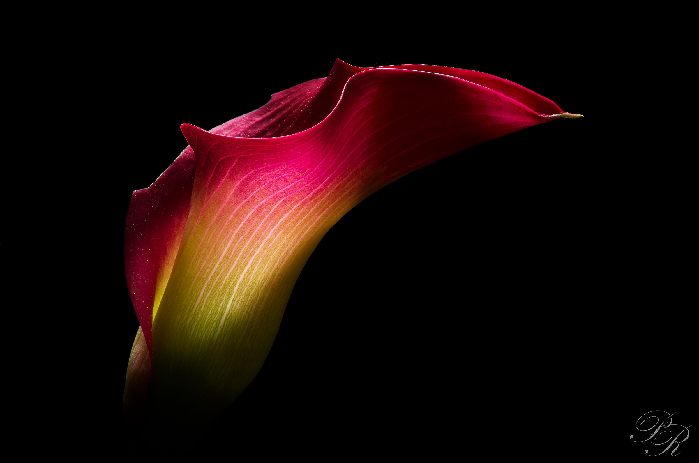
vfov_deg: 9.1
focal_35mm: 150
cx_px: 350
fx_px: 2907
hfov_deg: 13.7
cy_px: 232
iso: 100
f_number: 16
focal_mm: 100
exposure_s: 8
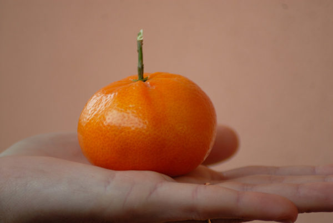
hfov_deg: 5.7
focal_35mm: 360
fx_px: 3332
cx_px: 166
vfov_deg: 3.8
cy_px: 112
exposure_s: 1/50
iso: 100
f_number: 5
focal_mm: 240
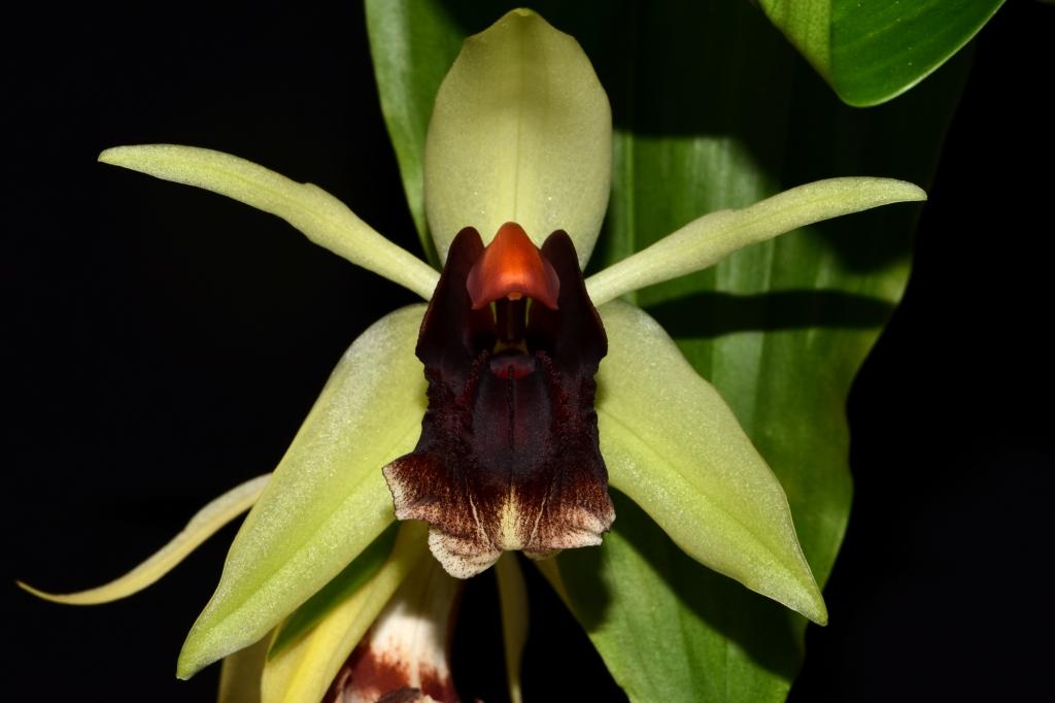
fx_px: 3076
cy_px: 352
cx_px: 528
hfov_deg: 19.5
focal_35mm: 105
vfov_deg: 13.0
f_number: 25
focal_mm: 105
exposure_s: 1/60
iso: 400
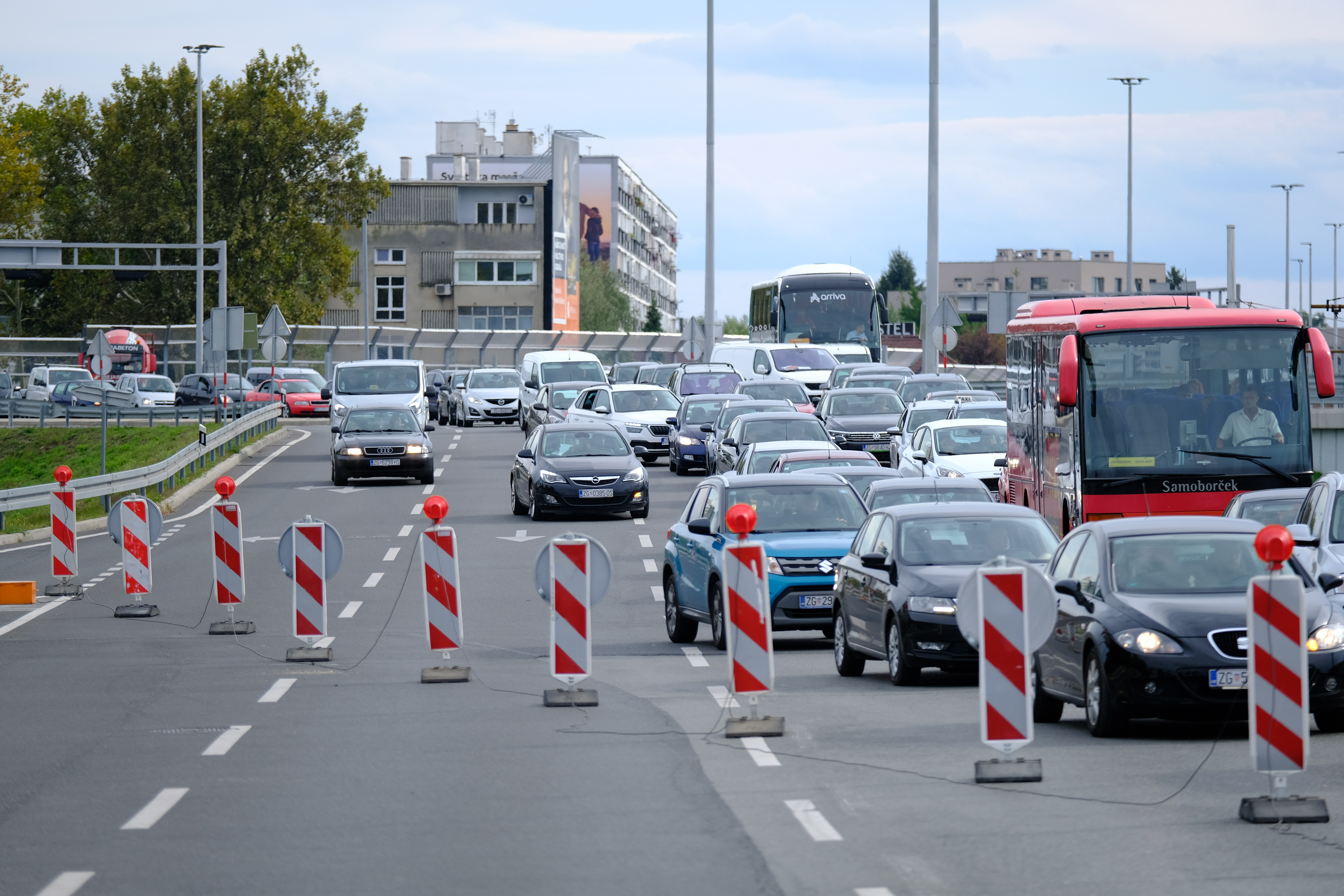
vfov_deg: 6.5
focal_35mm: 210
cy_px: 448
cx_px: 672
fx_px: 7839
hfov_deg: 9.8
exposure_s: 1/1250
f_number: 2.8
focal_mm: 140
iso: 200
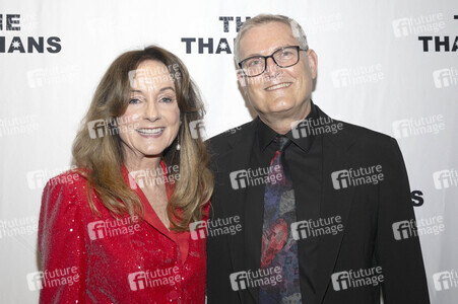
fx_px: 648
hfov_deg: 38.9
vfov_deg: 26.4
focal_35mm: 51
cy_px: 152
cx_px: 229
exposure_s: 1/200
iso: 800
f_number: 5.6
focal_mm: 51
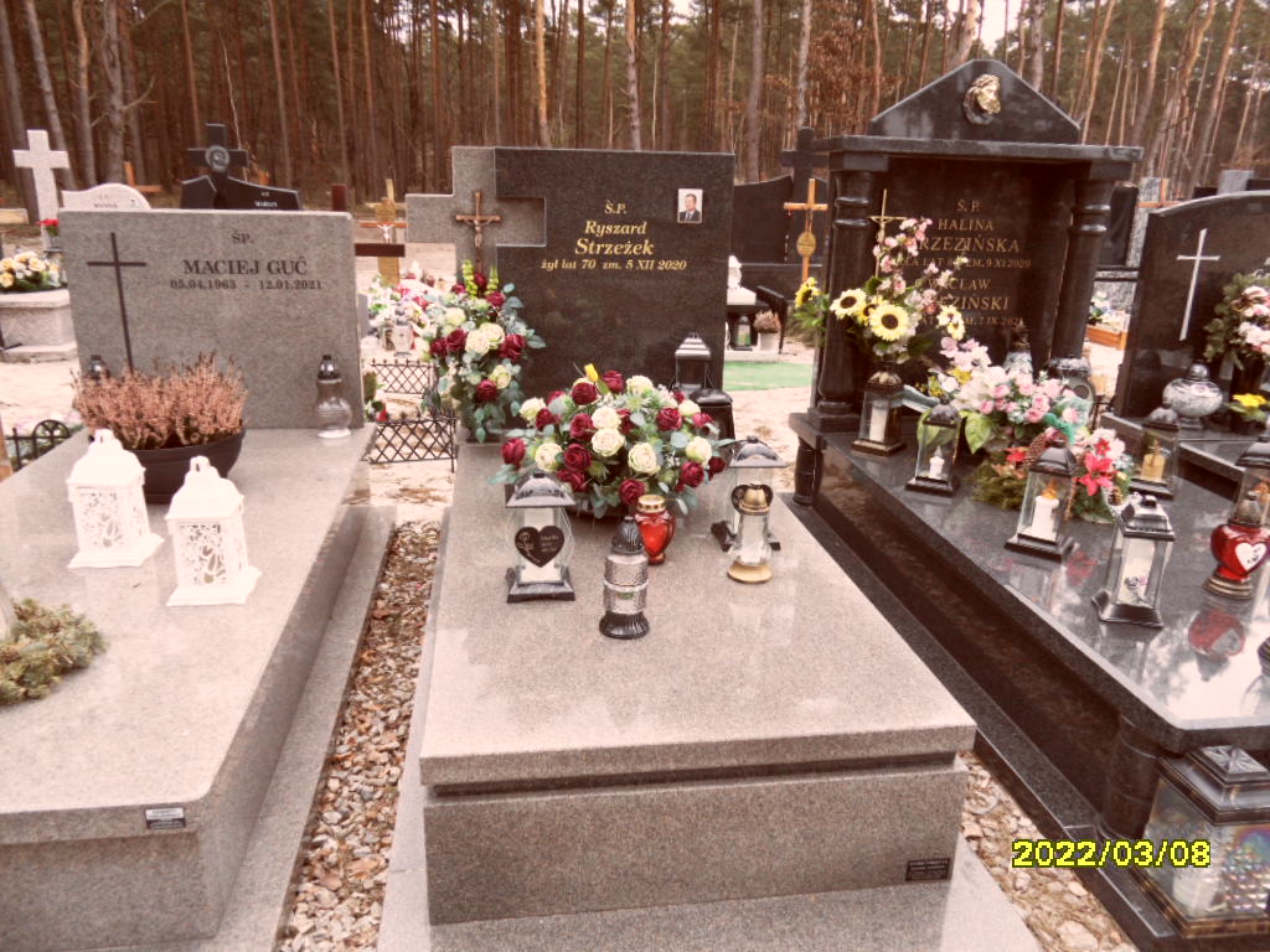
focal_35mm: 24
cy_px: 476
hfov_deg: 71.6
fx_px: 881
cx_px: 635
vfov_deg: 56.8
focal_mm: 3.9
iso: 80
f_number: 3.2
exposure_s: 1/125
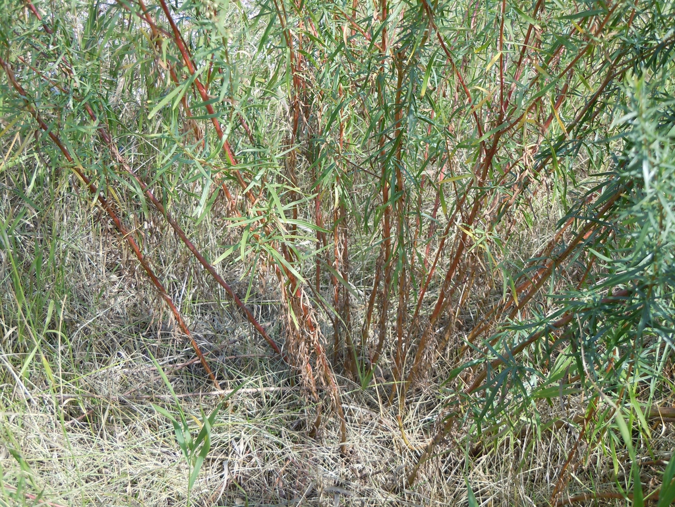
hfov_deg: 42.1
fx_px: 877
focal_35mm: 45
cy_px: 254
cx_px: 338
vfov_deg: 32.2
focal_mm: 8.1
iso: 100
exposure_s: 1/125
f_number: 3.8
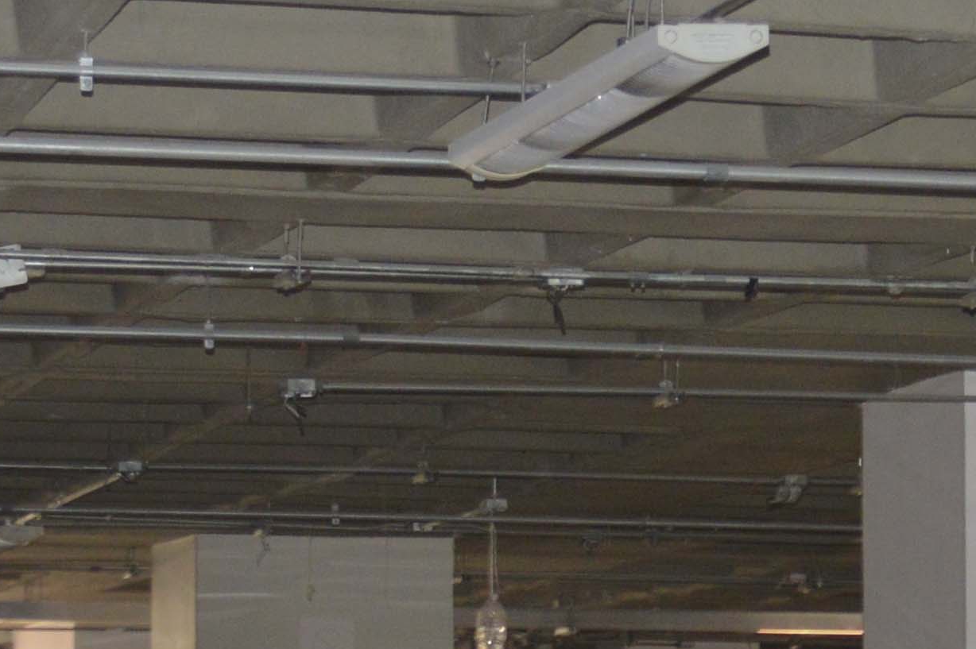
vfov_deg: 7.1
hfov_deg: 10.6
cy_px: 991
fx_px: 5175
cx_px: 1173
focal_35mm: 191
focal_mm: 26
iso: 560
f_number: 4.2
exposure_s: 1/60
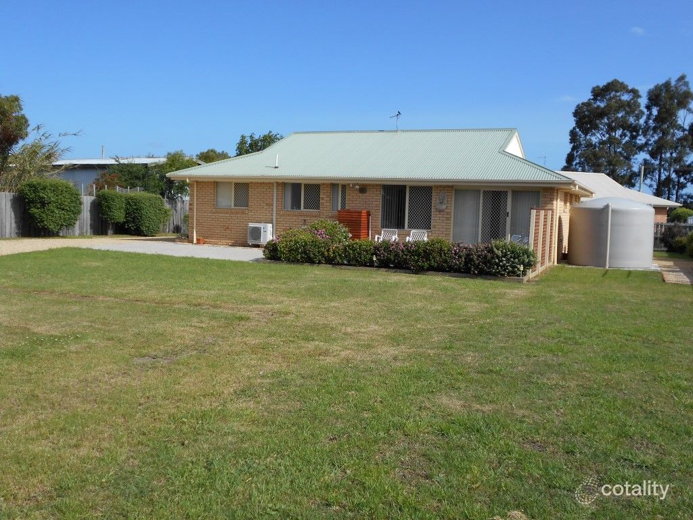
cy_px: 260
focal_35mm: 34
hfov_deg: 54.0
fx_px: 681
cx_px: 346
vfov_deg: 41.8
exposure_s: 1/1000
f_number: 3.6
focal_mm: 5.8
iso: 80
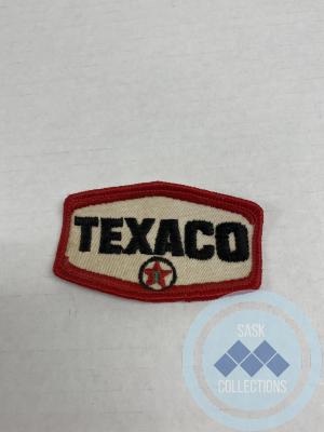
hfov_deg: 53.1
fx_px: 324
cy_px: 216
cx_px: 162
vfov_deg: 67.3
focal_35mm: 26
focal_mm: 4.25
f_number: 1.8
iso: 32
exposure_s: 1/100
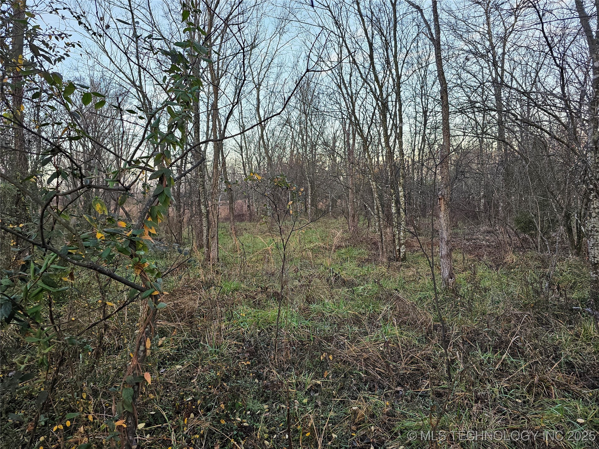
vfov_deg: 58.9
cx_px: 300
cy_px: 224
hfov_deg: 73.9
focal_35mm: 23
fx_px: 398
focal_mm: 6.3
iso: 200
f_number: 1.7
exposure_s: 1/180
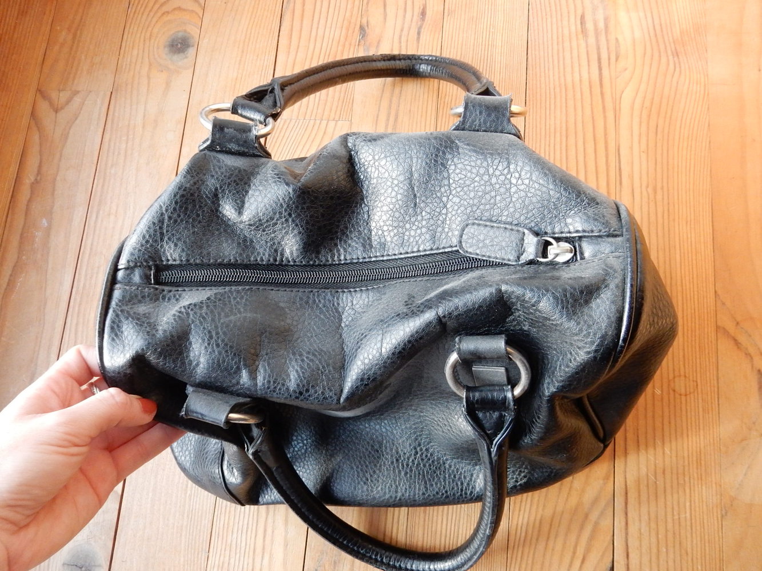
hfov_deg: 69.4
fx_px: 550
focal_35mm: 25
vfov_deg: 54.9
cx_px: 381
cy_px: 286
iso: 400
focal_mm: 4.5
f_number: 3.7
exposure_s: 1/80
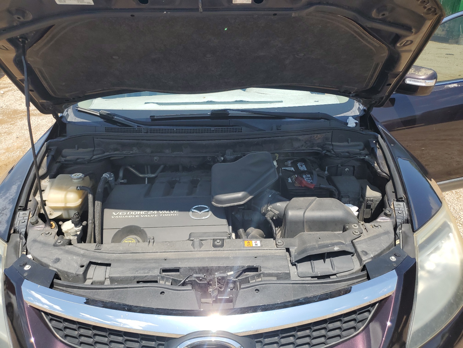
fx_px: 348
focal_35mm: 26
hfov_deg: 67.3
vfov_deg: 53.1
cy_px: 174
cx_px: 232
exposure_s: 1/2500
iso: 50
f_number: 1.5
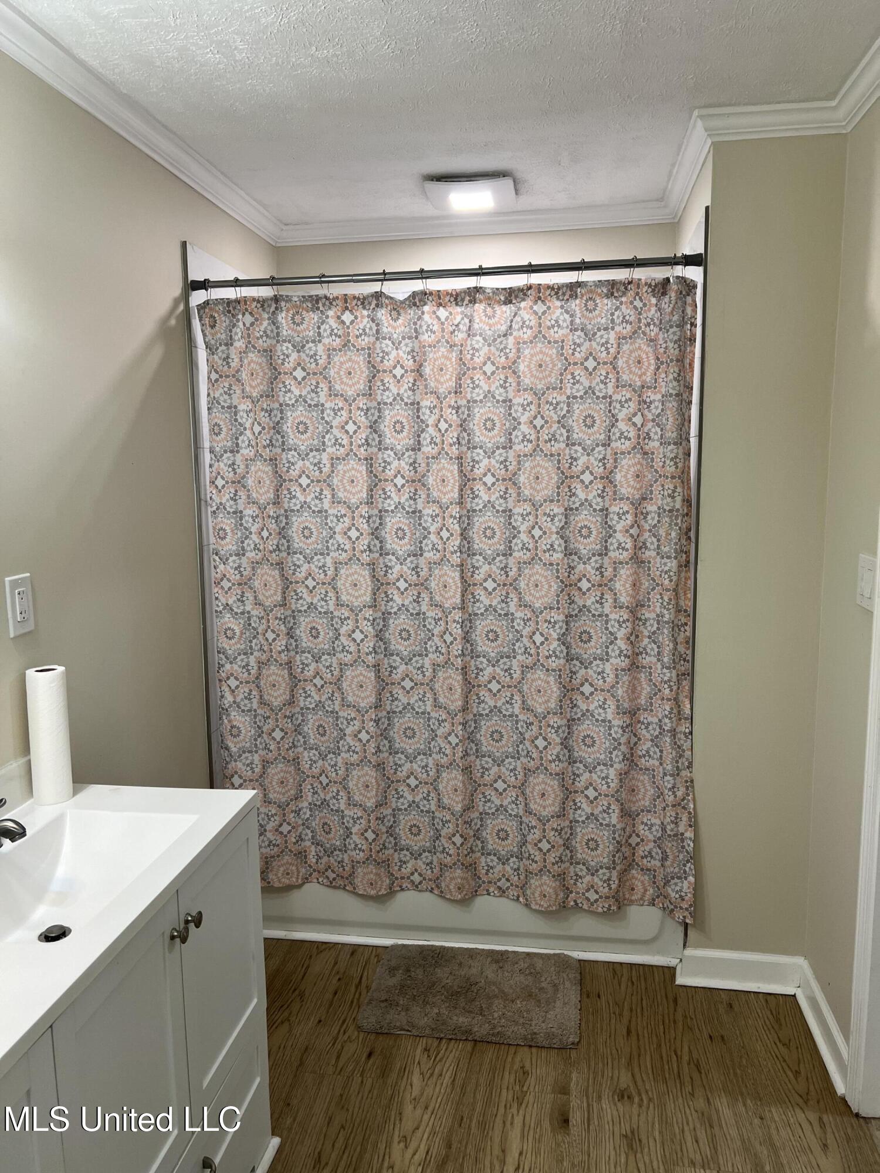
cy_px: 586
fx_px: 881
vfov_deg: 67.3
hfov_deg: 53.1
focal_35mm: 26
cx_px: 440
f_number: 1.5
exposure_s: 1/120
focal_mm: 5.7
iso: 100
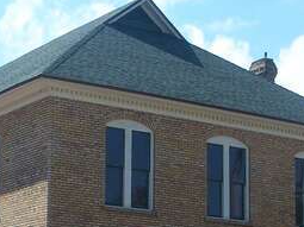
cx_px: 108
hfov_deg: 17.0
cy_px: 220
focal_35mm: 116
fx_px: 1018
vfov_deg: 12.6
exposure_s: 1/400
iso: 64
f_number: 4
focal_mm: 7.8
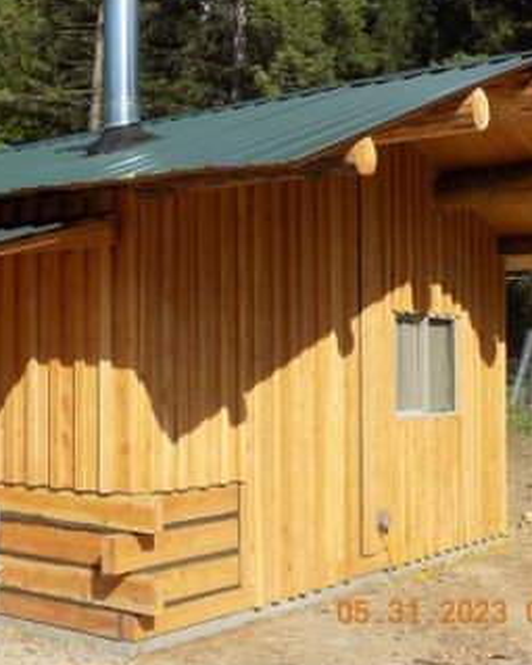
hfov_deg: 28.7
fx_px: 1024
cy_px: 312
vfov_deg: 36.0
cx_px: 142
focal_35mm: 52
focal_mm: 6.1
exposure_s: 1/1250
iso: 80
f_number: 3.4
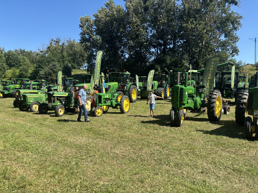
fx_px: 194
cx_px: 129
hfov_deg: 67.3
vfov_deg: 53.1
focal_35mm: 26
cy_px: 96
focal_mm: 5.96
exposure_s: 1/1876
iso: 50
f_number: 1.6
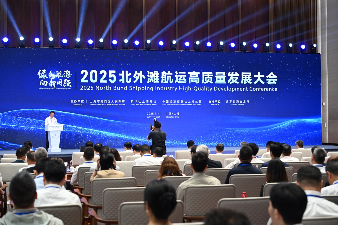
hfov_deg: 33.9
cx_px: 169
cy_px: 112
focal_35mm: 59
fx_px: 554
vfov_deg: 23.0
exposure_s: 1/125
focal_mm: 59
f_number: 4
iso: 1000
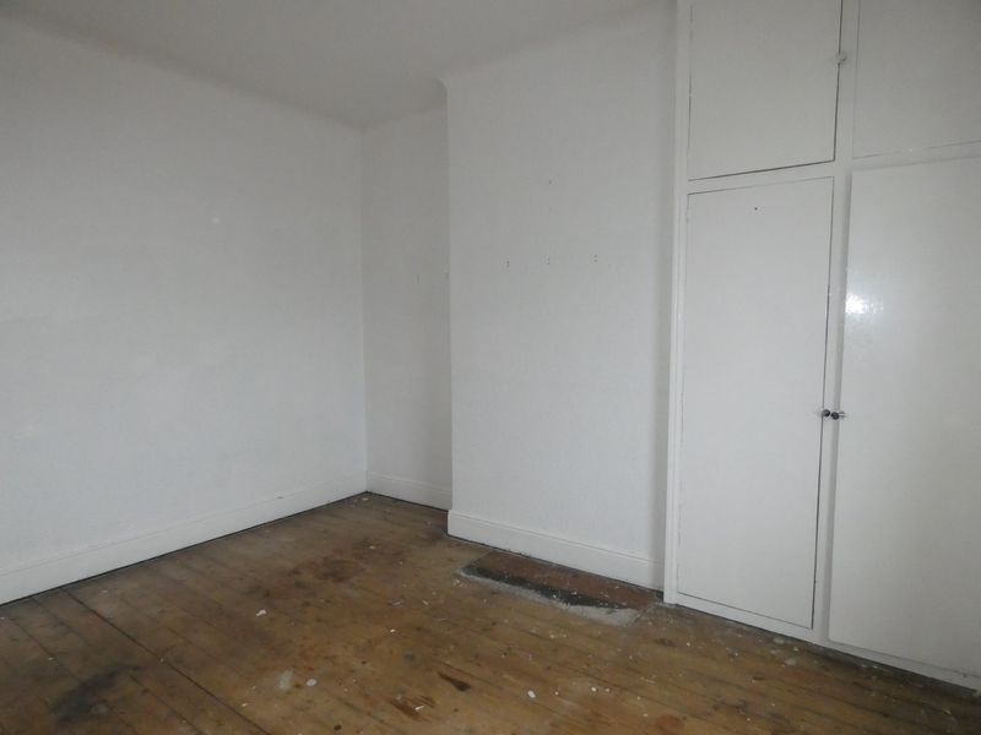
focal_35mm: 20
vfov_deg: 66.0
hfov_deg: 81.7
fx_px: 567
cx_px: 490
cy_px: 368
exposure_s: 1/60
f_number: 2.8
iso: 800
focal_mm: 3.6
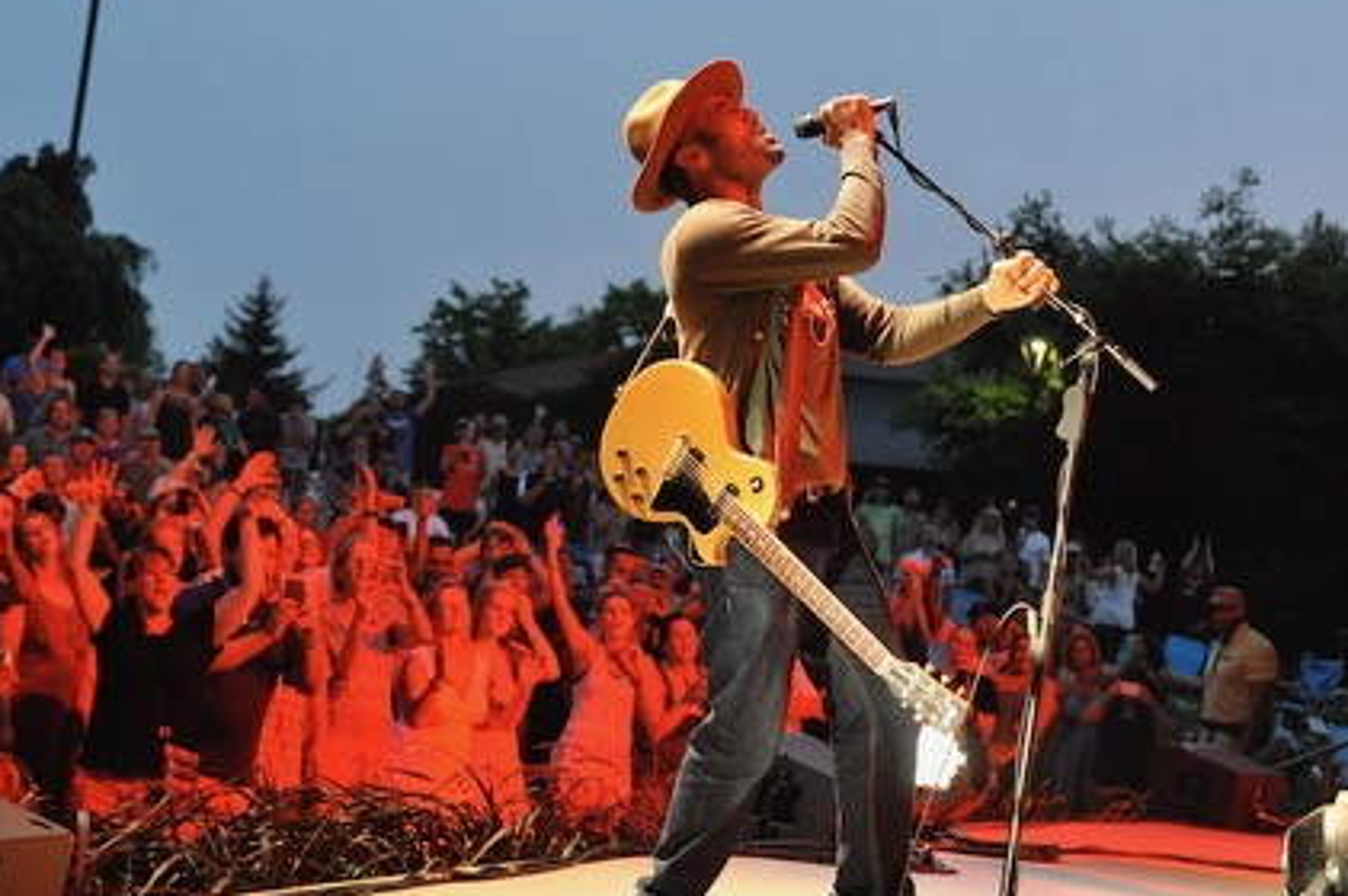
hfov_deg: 26.6
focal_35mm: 76
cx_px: 506
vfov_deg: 17.9
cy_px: 410
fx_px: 2843
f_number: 3.5
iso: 2500
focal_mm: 50
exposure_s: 1/80
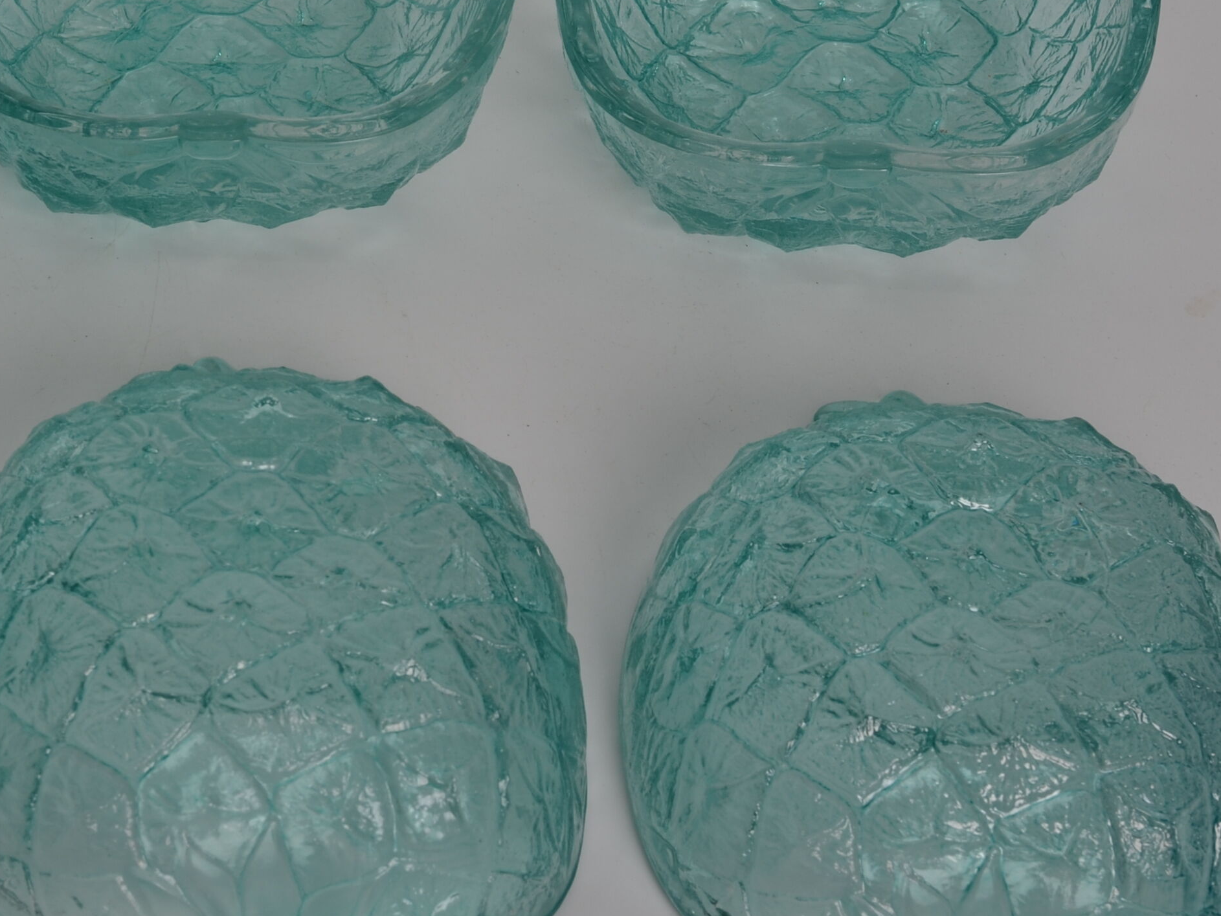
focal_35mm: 141
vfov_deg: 10.5
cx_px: 227
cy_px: 285
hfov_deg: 13.9
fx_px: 4974
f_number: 11
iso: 100
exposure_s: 1/125
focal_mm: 50
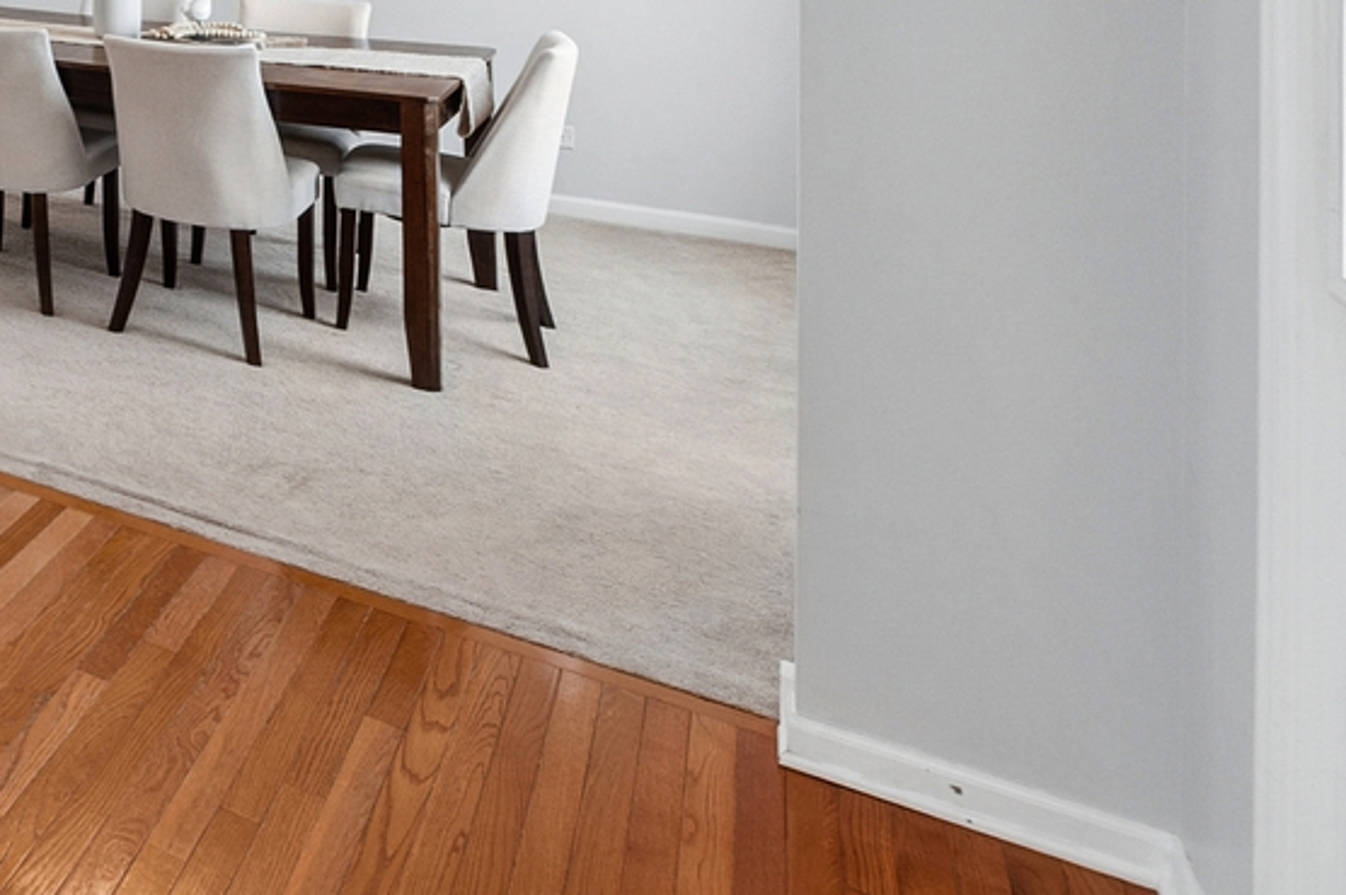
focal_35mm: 35
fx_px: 1308
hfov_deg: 35.7
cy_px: -167
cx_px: -418
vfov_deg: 31.8
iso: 400
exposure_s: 1/30
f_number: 8
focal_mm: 12
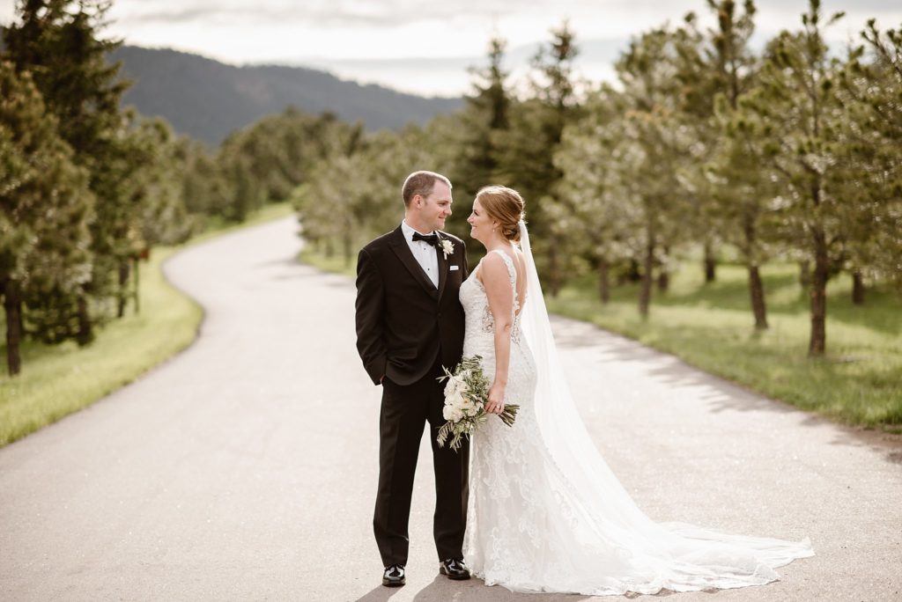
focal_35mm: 85
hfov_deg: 23.9
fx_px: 2131
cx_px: 451
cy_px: 301
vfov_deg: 16.1
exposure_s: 1/4000
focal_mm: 85
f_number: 2
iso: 200
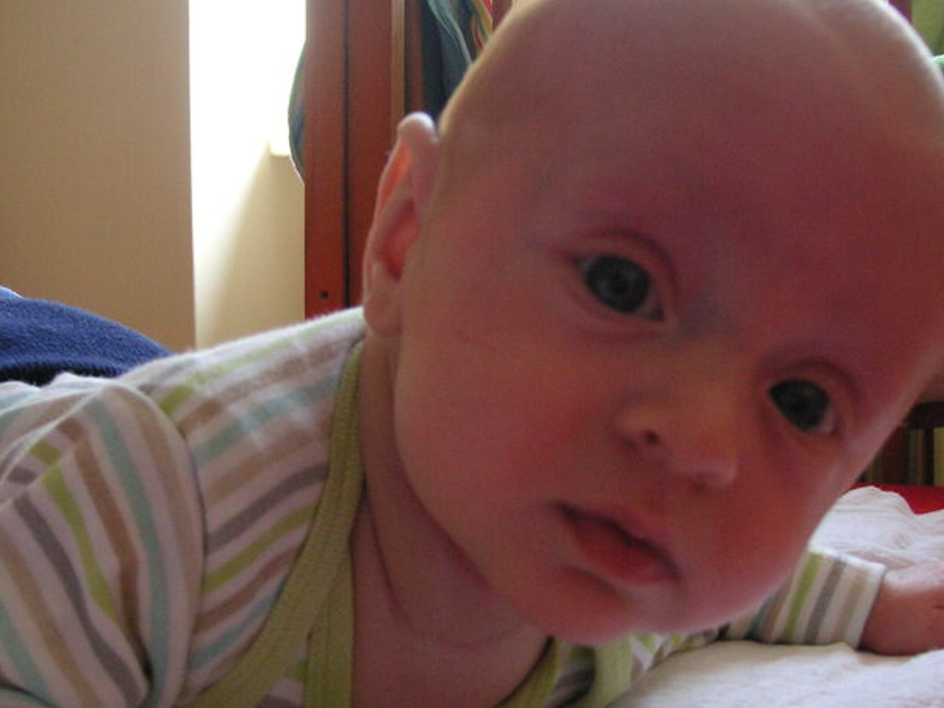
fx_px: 1336
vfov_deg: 29.7
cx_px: 474
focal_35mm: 49
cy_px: 320
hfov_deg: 38.9
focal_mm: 6.1
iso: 100
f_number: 2.8
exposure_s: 1/45
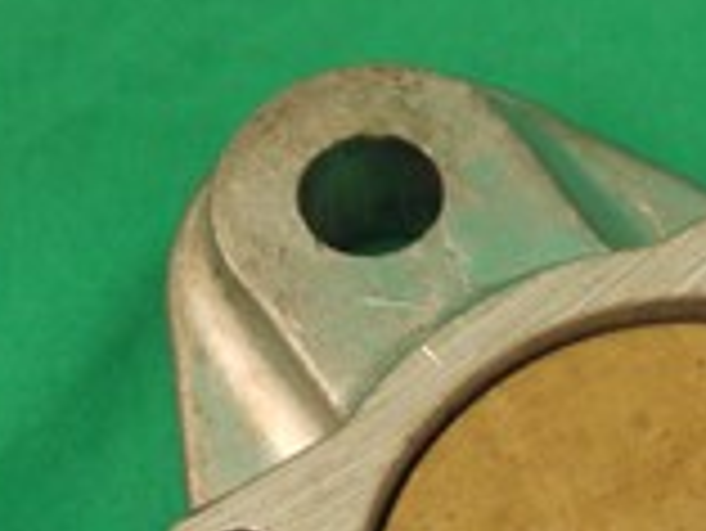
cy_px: 666
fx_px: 4735
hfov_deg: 8.5
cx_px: 634
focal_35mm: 232
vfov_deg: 6.4
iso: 800
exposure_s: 1/125
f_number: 4.5
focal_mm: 24
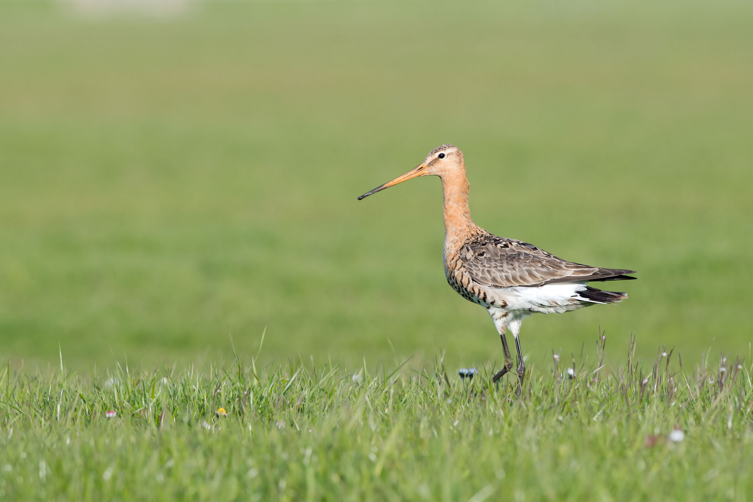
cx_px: 376
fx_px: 9412
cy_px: 251
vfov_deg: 3.1
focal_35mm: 450
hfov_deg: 4.6
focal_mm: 300
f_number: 8
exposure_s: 1/800
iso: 400
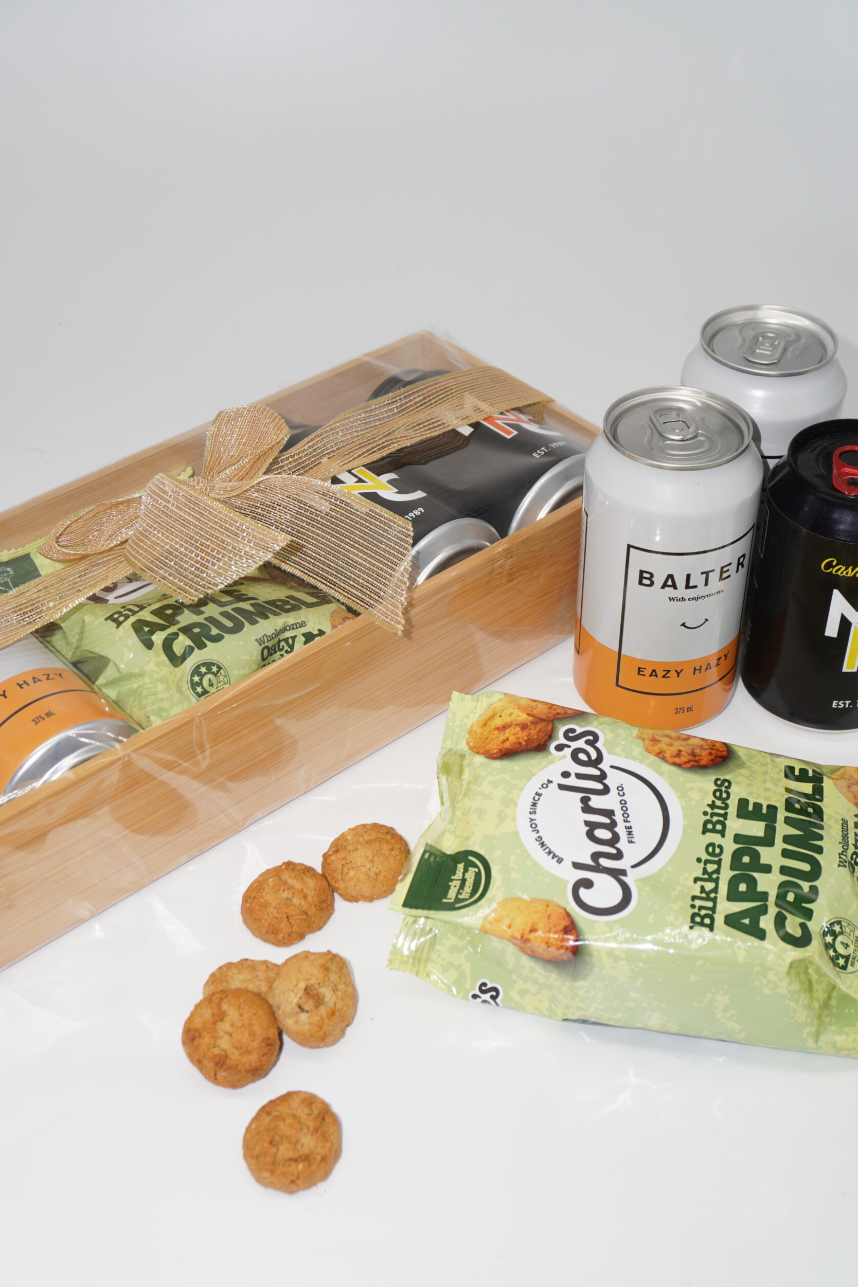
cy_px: 654
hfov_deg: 30.2
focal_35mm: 45
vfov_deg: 44.0
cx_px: 438
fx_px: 1591
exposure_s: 1/125
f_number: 6.3
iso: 100
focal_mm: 29
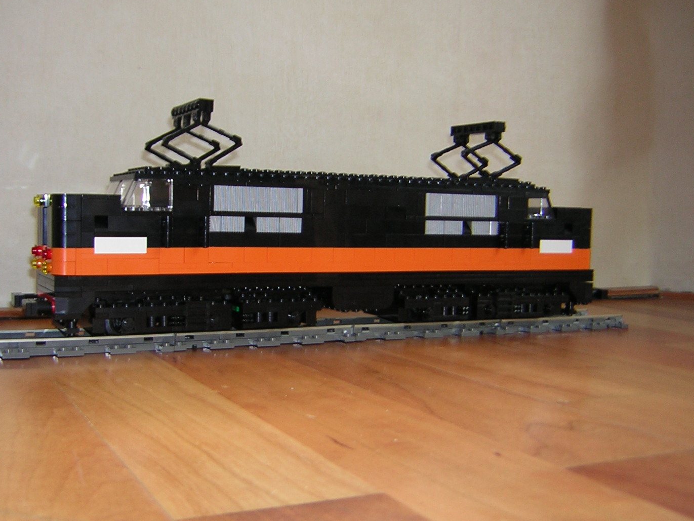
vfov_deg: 34.3
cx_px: 304
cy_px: 282
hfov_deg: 44.7
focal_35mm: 42
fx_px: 842
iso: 50
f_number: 2.6
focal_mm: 4.7
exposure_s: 1/30
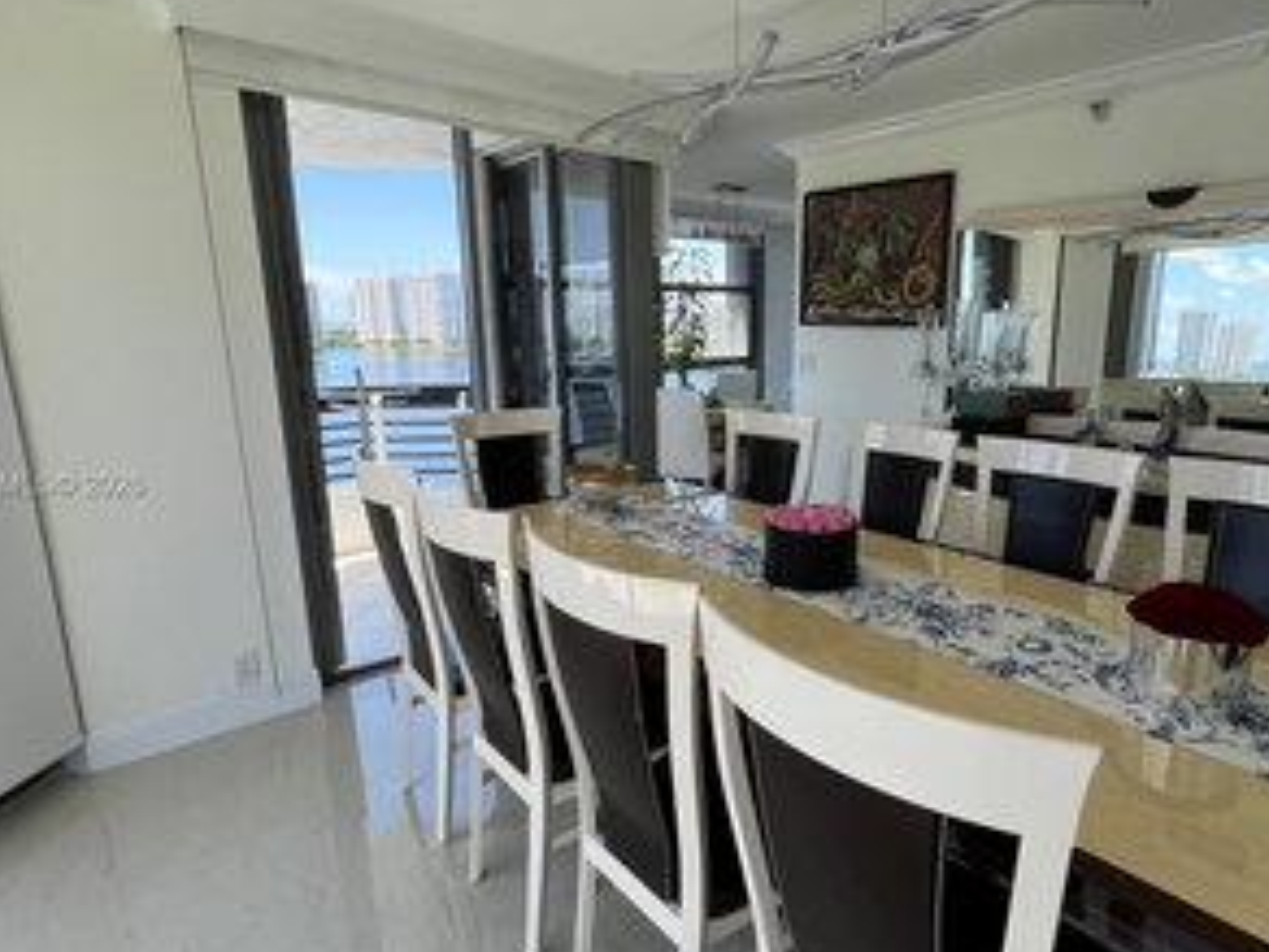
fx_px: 697
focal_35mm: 19
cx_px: 711
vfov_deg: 68.7
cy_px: 487
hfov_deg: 84.3
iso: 32
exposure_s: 1/165
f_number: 1.8
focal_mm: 1.57
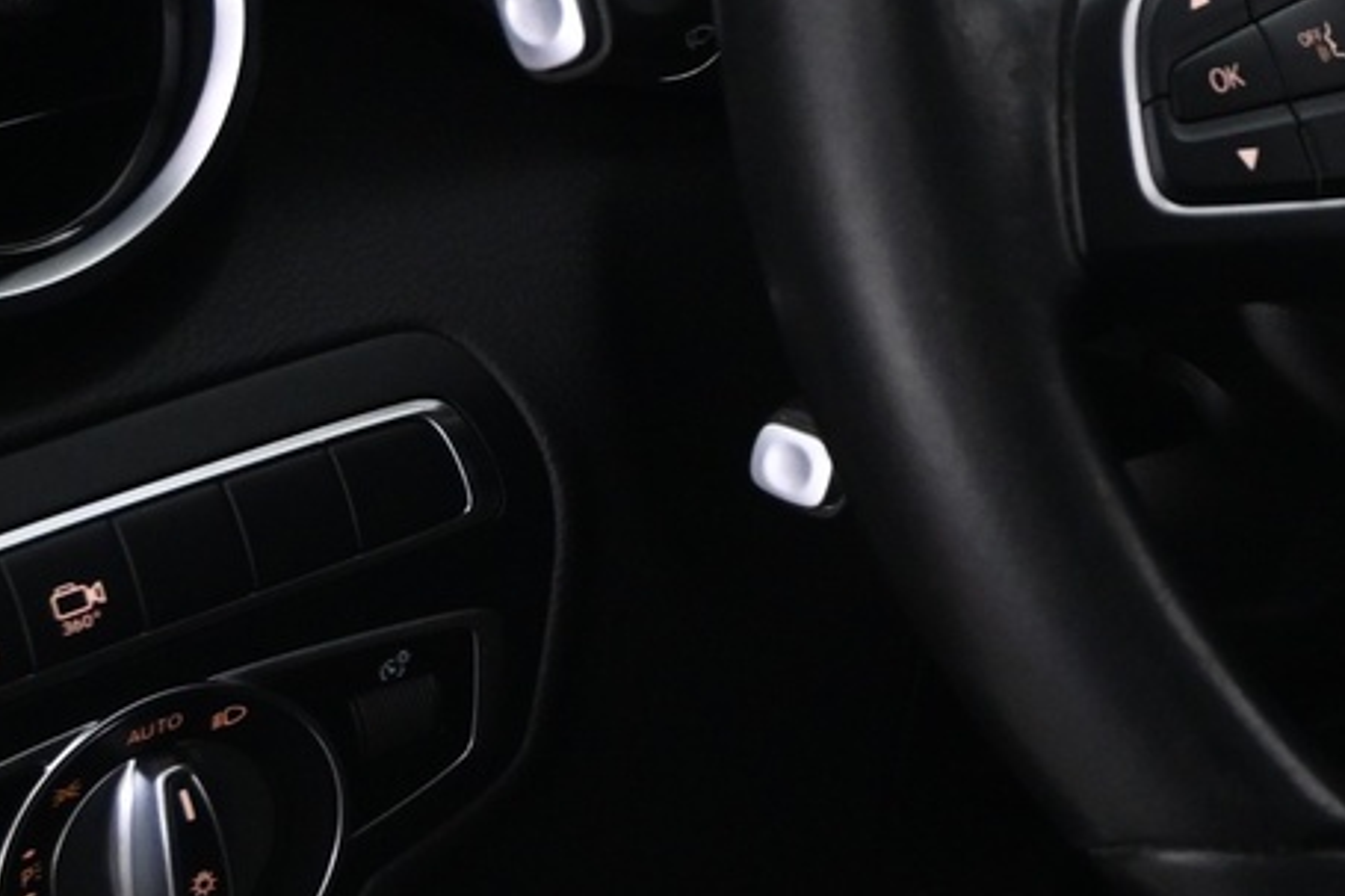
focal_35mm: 115
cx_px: 1960
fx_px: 4291
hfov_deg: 16.4
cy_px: -38
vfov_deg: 11.8
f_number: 4
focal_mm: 21.5
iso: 1600
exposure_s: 1/15
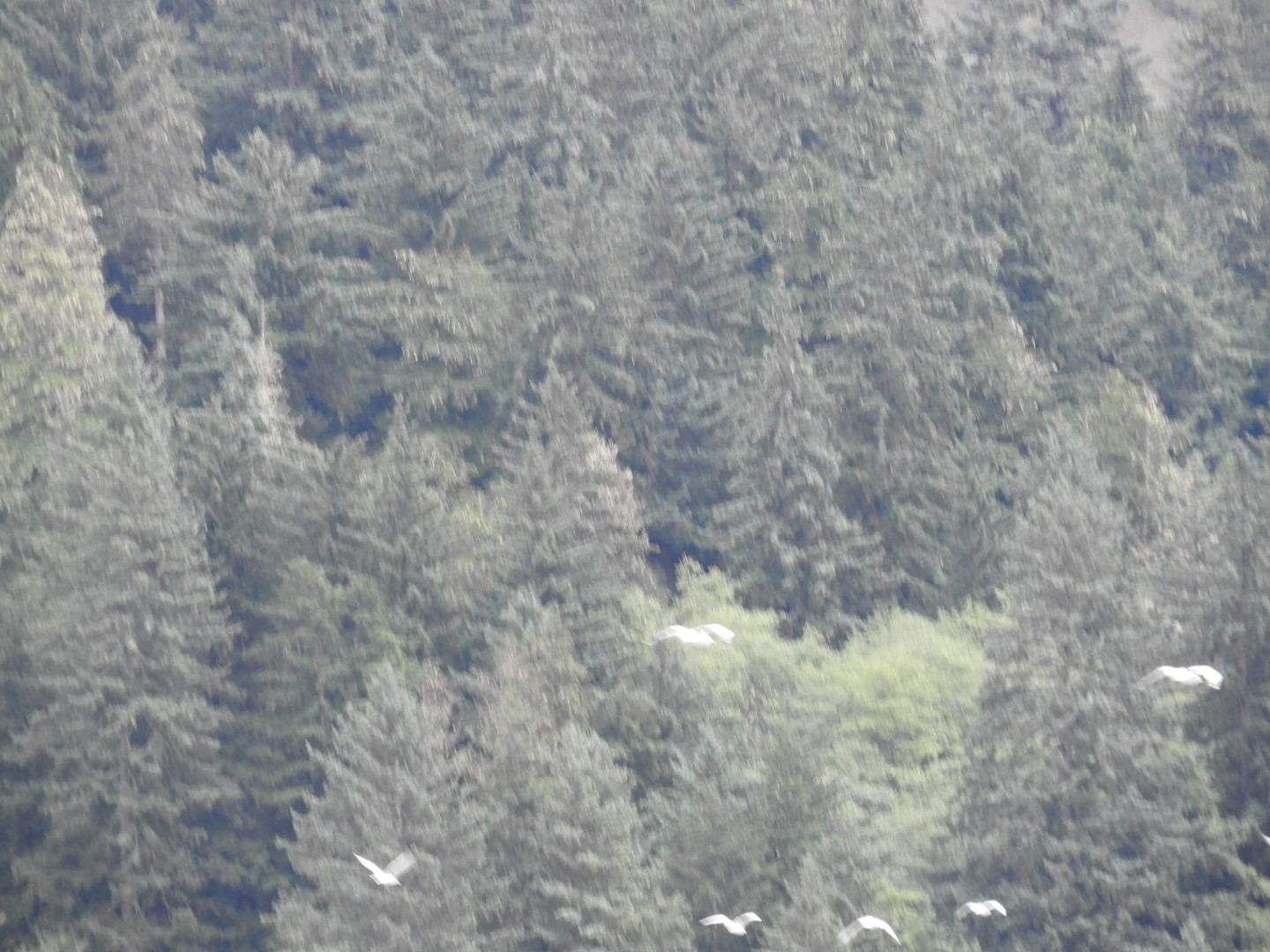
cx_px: 635
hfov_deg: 4.0
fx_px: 18344
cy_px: 476
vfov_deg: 3.0
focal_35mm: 500
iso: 400
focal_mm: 89.6
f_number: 5.6
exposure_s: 1/100
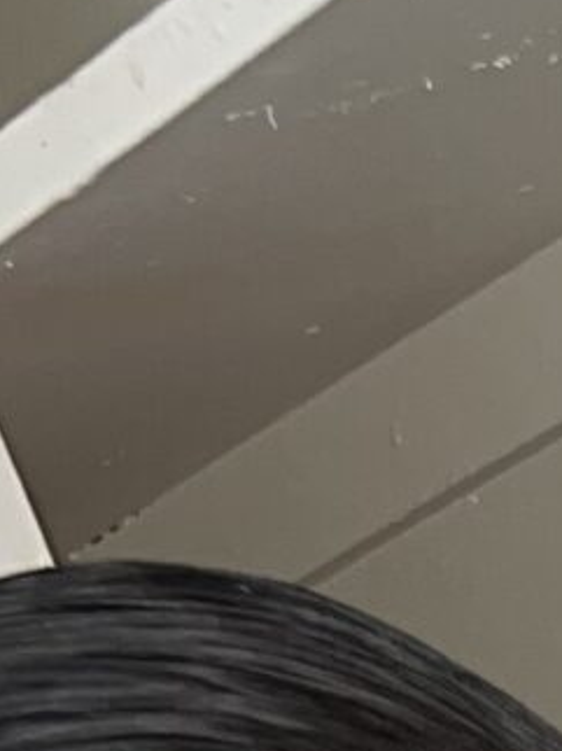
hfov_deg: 6.7
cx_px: 1527
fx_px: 4487
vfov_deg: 8.1
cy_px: 2316
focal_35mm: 207
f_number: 1.5
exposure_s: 1/27
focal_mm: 5.7
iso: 40
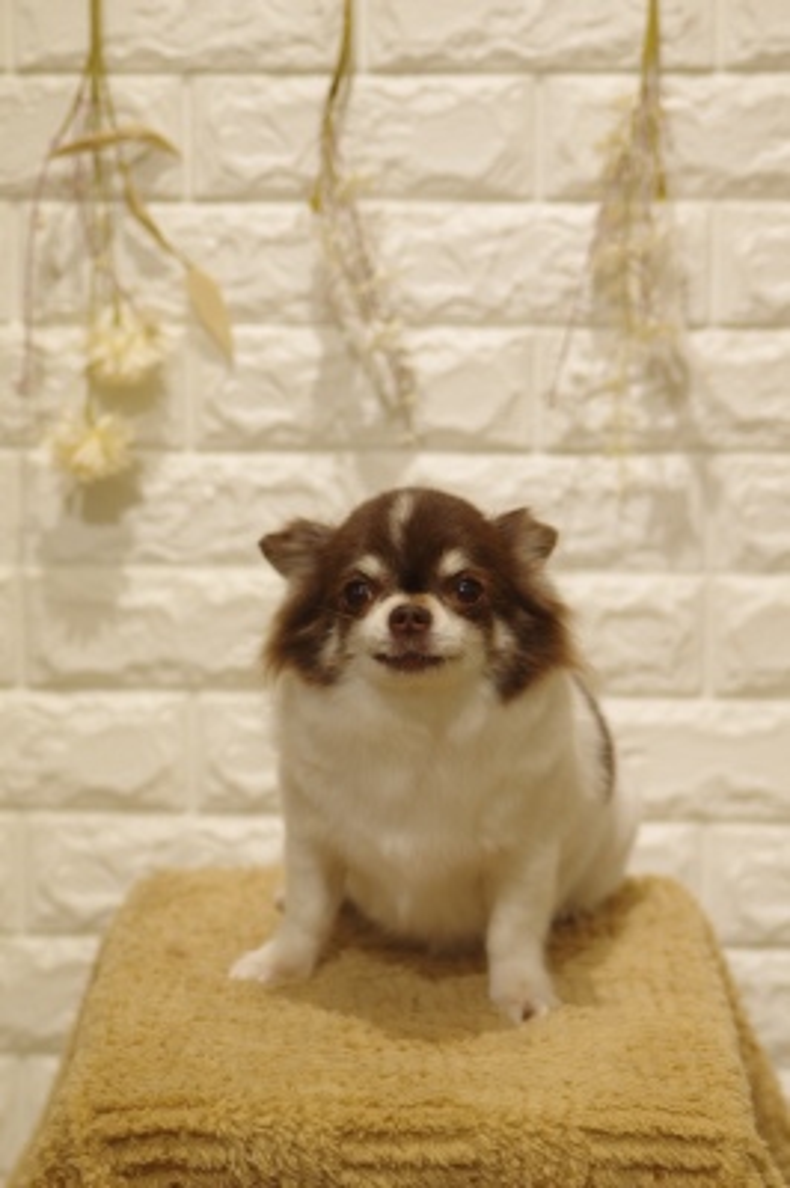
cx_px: 395
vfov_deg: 18.3
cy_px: 594
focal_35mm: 112
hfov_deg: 12.2
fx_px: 3693
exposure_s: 1/250
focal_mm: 75
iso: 500
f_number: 4
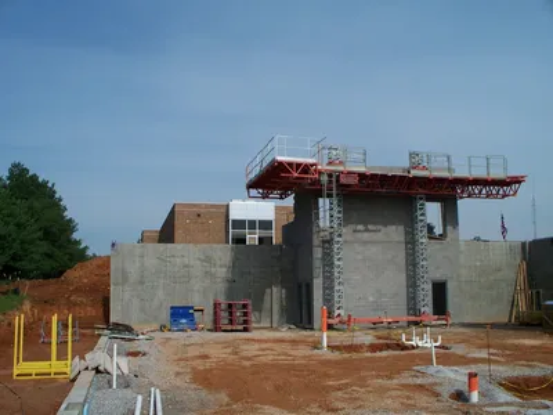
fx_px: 575
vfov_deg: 39.7
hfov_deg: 51.4
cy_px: 208
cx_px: 276
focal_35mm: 36
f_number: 5
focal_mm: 7.54
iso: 64
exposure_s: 1/640
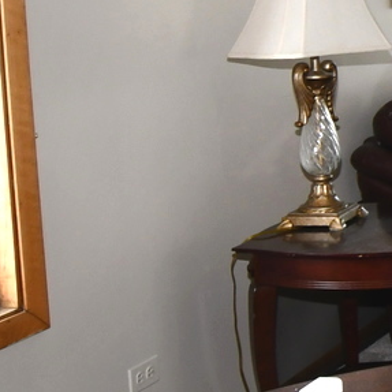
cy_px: 48
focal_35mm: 91
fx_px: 1166
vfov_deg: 18.8
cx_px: 844
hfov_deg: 14.7
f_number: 4.8
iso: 400
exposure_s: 1/60
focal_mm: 13
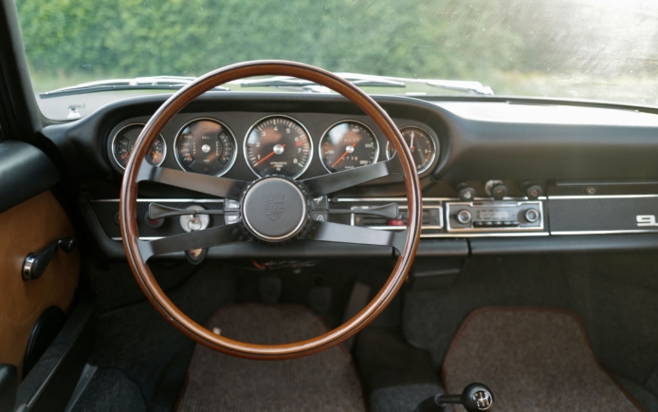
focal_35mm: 29
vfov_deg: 43.2
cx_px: 332
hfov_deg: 64.6
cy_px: 206
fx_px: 520
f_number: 1.7
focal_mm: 28
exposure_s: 1/50
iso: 200
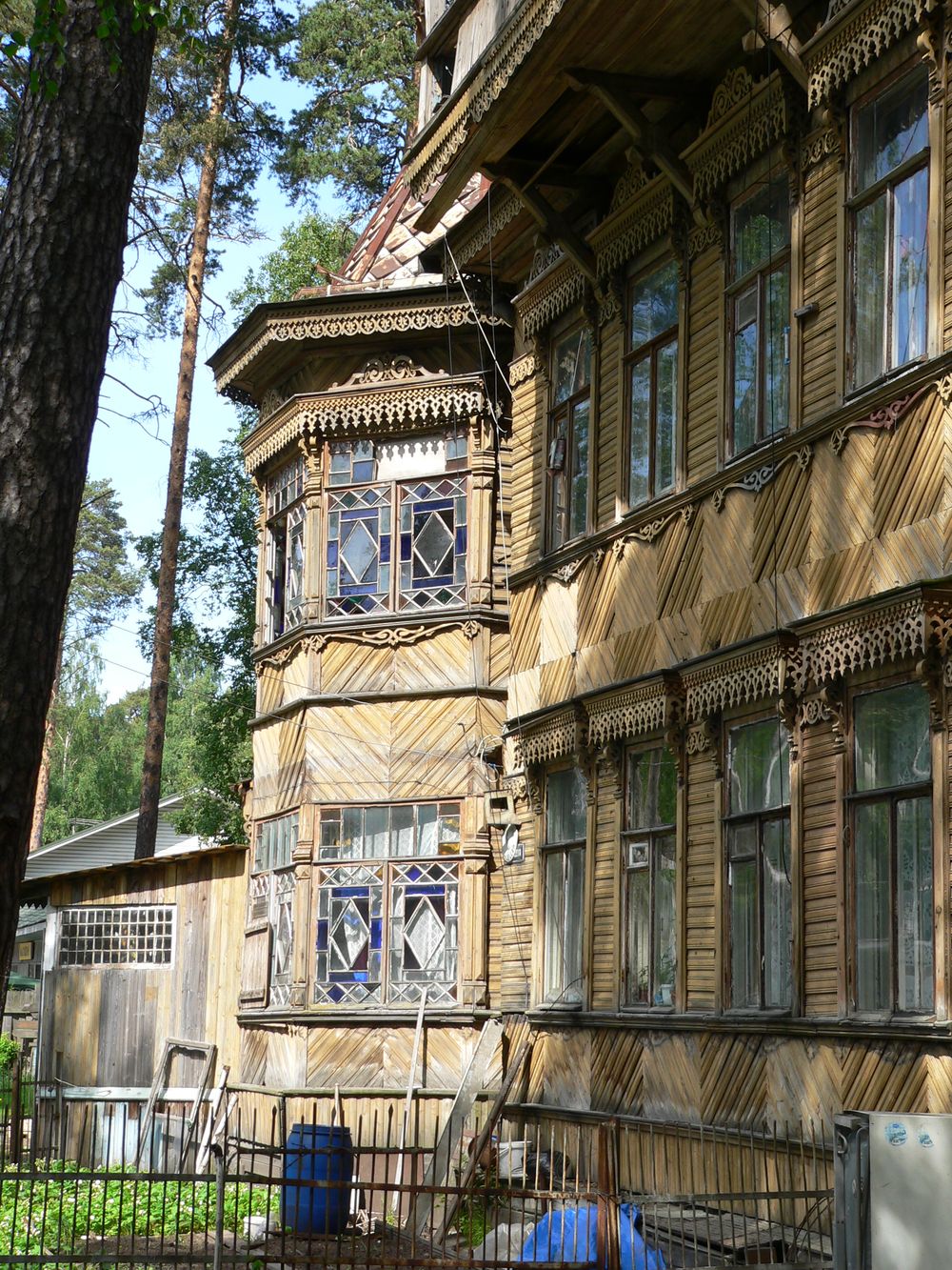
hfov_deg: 24.0
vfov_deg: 31.7
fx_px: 2236
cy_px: 635
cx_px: 476
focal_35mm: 61
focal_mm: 10.2
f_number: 4
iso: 80
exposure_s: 1/160
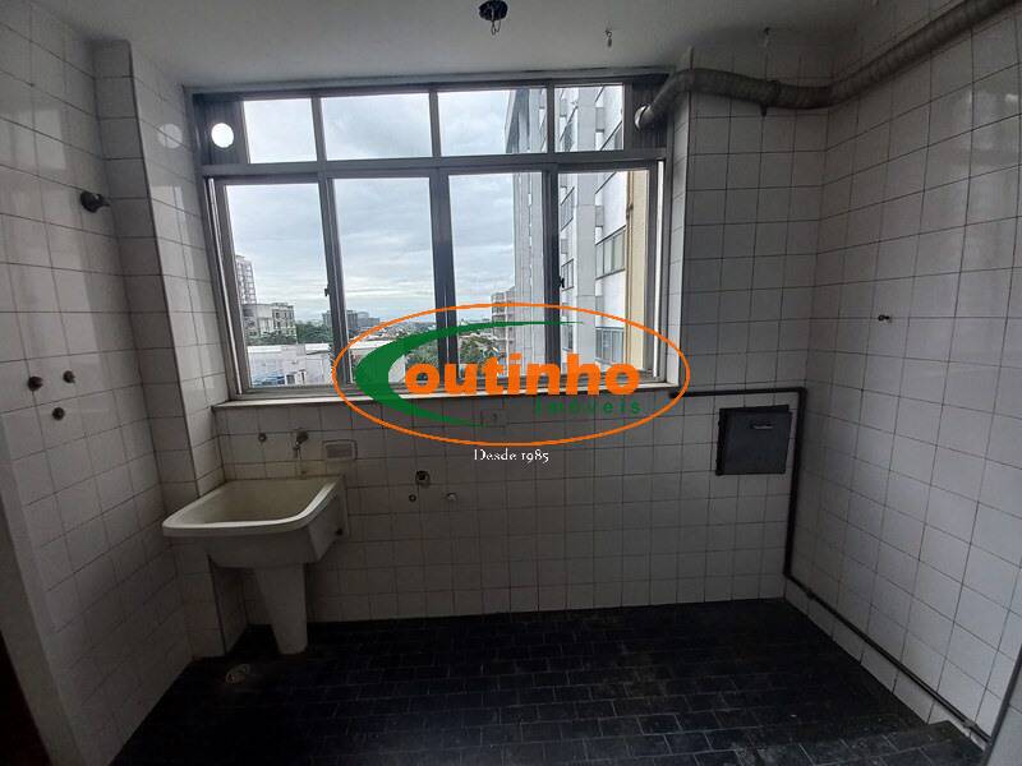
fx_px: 384
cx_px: 511
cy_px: 383
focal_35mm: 13
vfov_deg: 89.9
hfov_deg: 106.2
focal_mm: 1.42
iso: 40
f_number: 2.2
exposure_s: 1/461
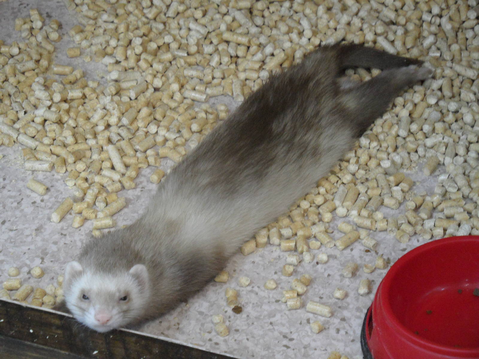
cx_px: 240
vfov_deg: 9.9
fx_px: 2076
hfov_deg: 13.2
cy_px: 180
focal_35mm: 150
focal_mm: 24.6
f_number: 4.4
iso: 400
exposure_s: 1/15
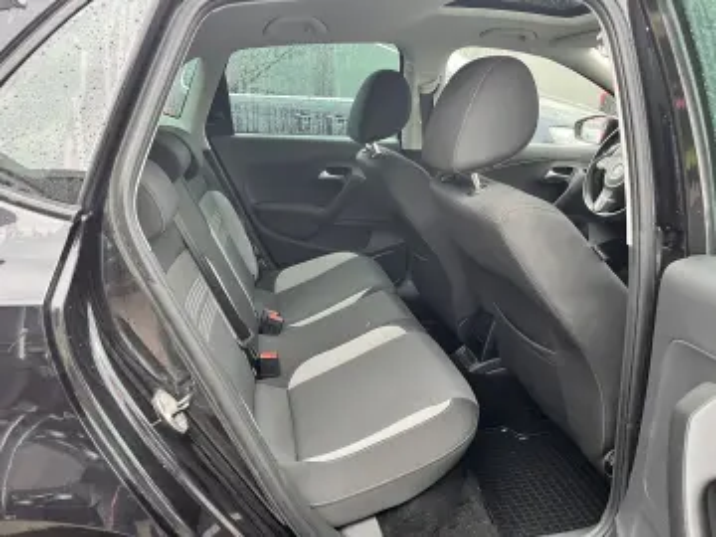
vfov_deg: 53.1
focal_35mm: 26
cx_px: 358
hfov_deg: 67.3
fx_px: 538
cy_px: 268
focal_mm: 5.1
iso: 320
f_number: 1.6
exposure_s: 1/60
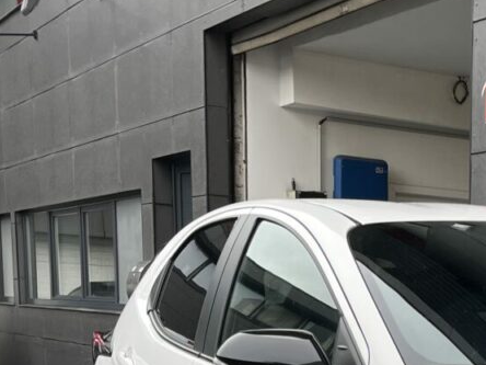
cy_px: 528
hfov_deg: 20.2
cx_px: 611
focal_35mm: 90
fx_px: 1264
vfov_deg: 15.3
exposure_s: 1/143
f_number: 1.6
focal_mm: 5.1
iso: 32
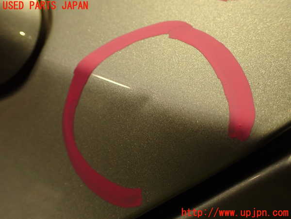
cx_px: 146
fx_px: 269
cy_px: 110
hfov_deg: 56.8
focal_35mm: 32
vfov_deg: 44.2
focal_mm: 5.79
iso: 250
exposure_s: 1/30
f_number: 2.4
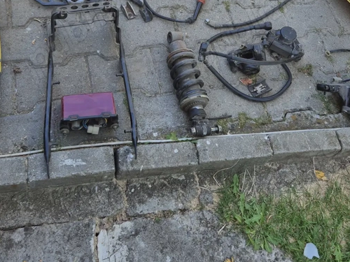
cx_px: 184
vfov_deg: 30.2
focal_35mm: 46
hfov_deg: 41.2
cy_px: 27
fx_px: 465
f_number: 1.8
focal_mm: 5.4
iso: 25
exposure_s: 1/396
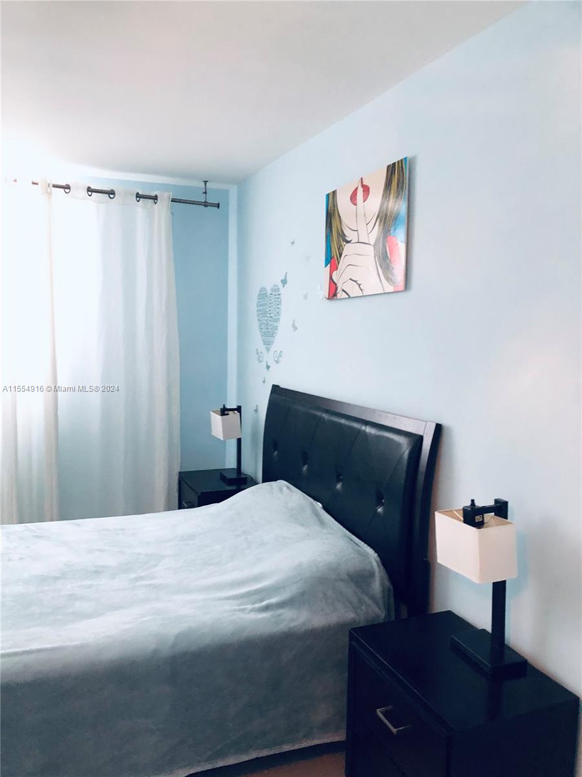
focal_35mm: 28
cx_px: 291
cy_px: 388
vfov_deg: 63.4
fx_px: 628
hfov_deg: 49.7
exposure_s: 1/15
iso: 80
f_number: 1.8
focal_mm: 3.99
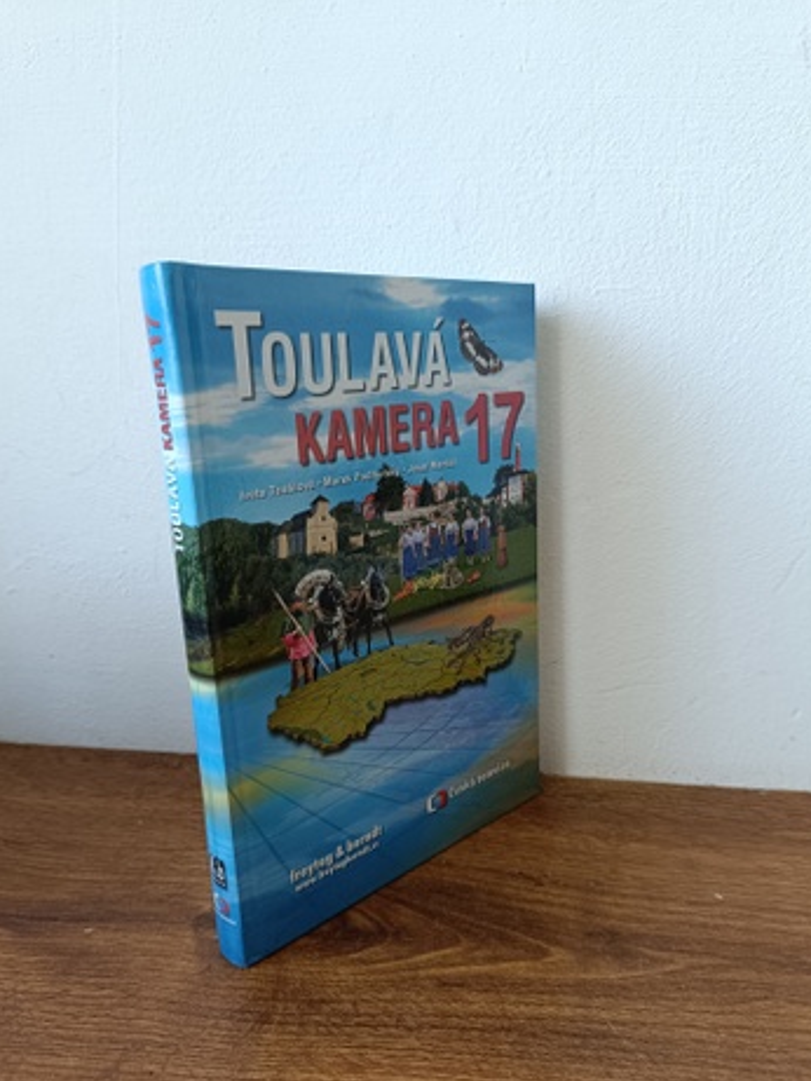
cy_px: 560
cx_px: 403
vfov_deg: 69.4
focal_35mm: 25
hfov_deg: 54.9
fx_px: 781
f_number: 1.88
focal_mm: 5.59
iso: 479
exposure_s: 1/101
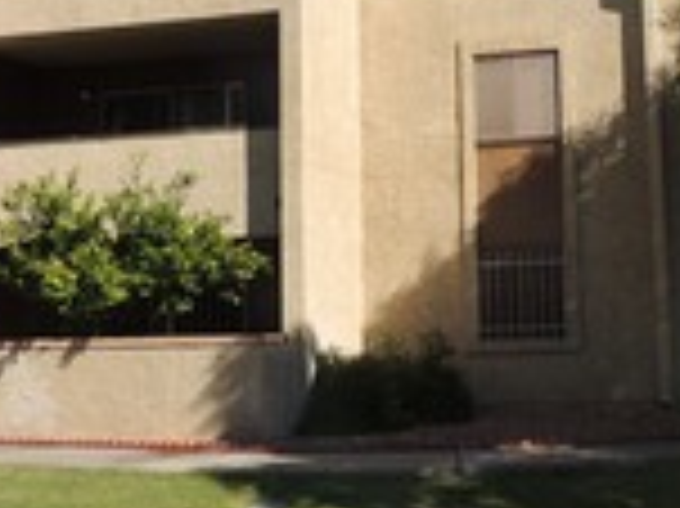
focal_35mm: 55
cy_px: 229
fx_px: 1080
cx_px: 491
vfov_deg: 26.5
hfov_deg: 34.4
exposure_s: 1/1250
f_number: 3
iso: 100
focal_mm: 4.3
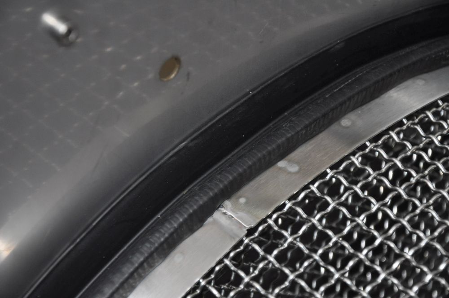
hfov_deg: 17.1
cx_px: 224
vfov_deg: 11.4
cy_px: 149
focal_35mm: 120
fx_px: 1495
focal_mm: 80
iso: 800
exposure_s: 1/60
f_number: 5.3
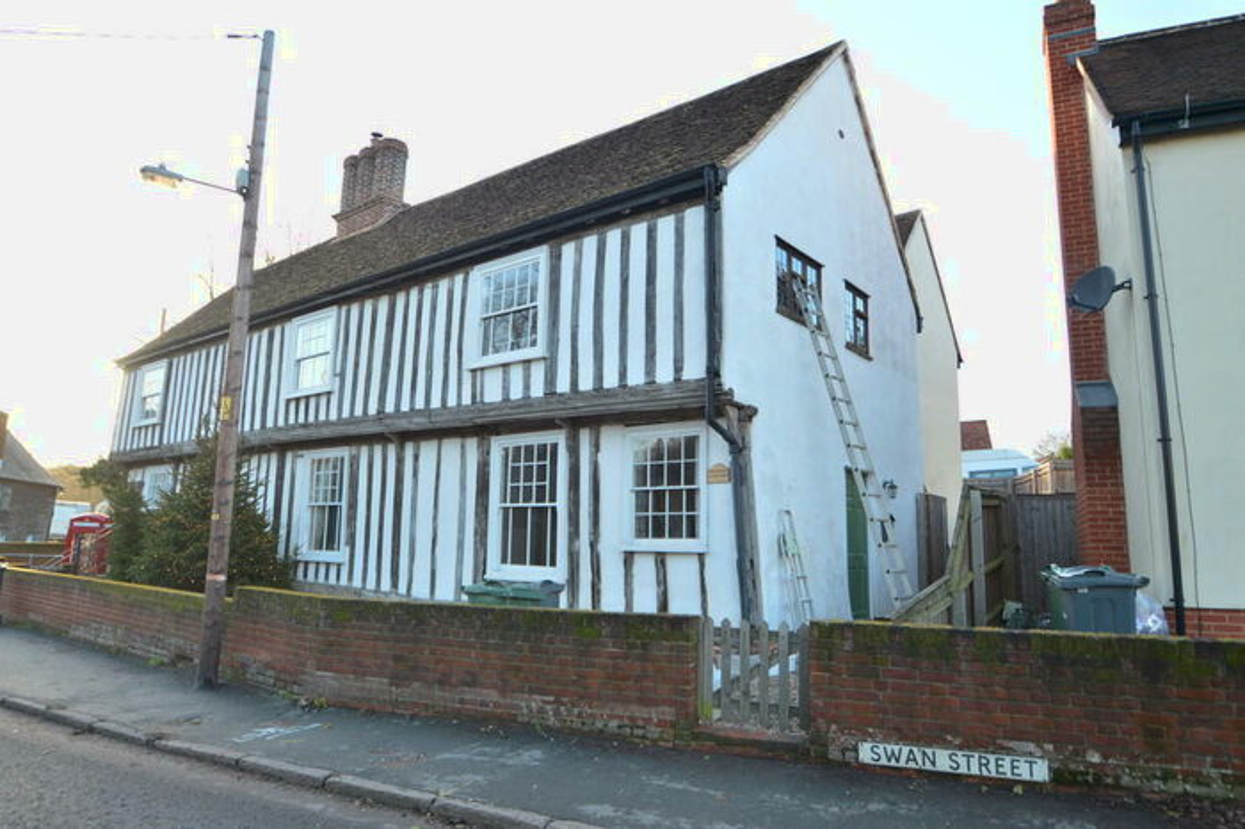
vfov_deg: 59.4
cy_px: 414
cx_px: 622
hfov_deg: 81.2
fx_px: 726
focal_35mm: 21
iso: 100
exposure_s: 1/80
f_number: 4.5
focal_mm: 14
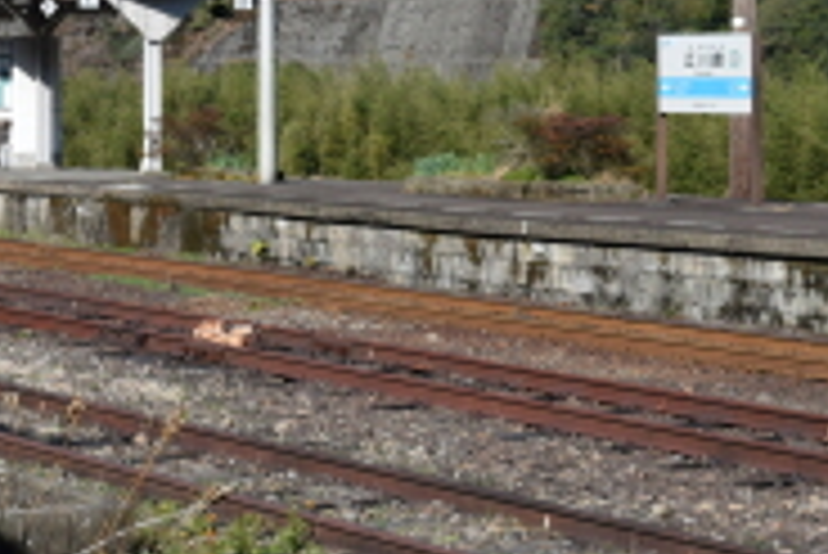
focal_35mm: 114
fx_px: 2624
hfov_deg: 17.4
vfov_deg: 11.9
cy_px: -34
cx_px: -45
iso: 400
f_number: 6.3
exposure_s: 1/1600
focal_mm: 28
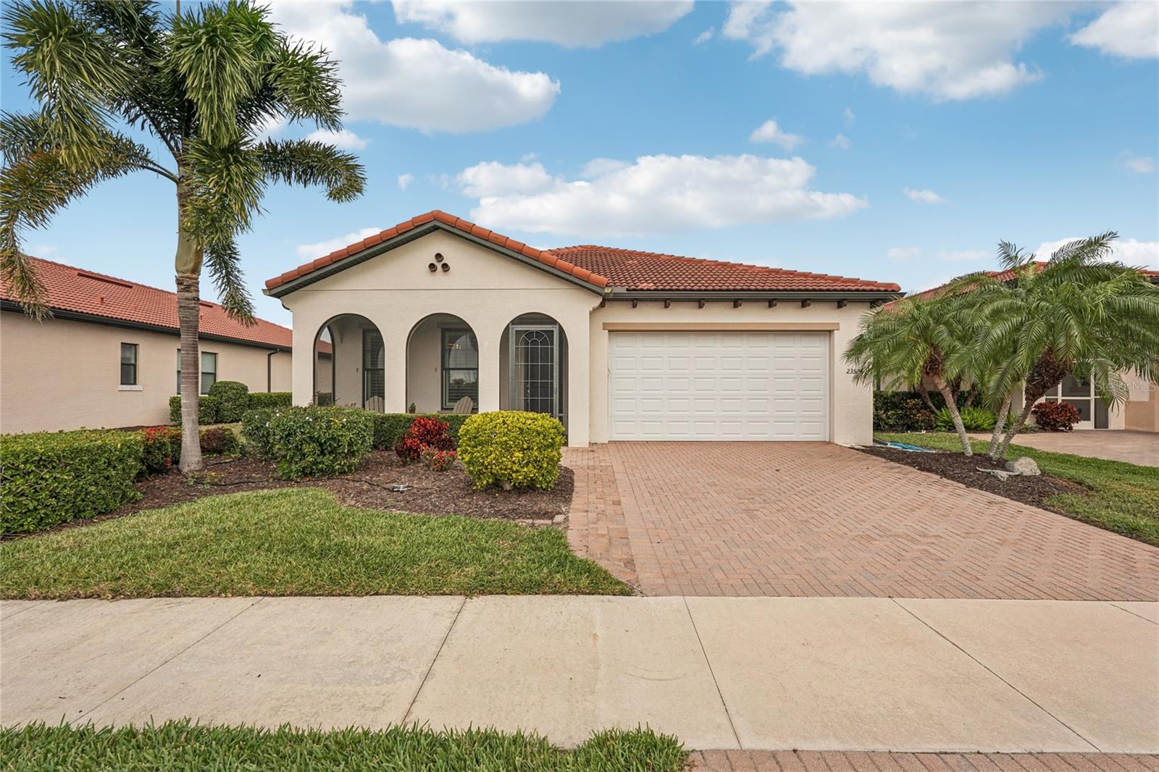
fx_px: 515
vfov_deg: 73.7
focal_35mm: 16
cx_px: 580
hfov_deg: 96.7
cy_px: 386
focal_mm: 16
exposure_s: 1/1250
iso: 400
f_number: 8
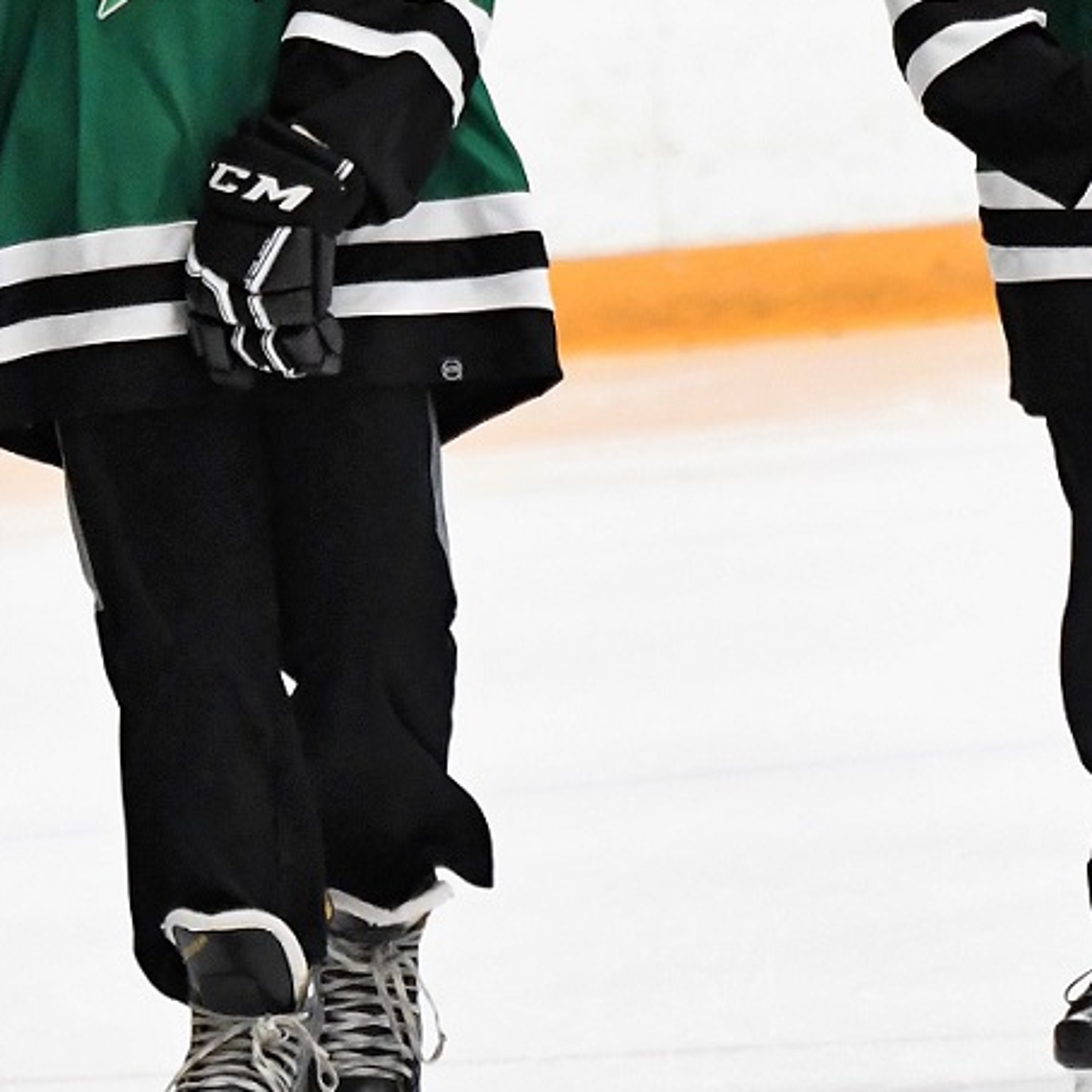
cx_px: 1454
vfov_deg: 3.7
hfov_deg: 3.7
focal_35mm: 474
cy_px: 54
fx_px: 16917
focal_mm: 122
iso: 5000
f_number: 2.8
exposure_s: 1/1000
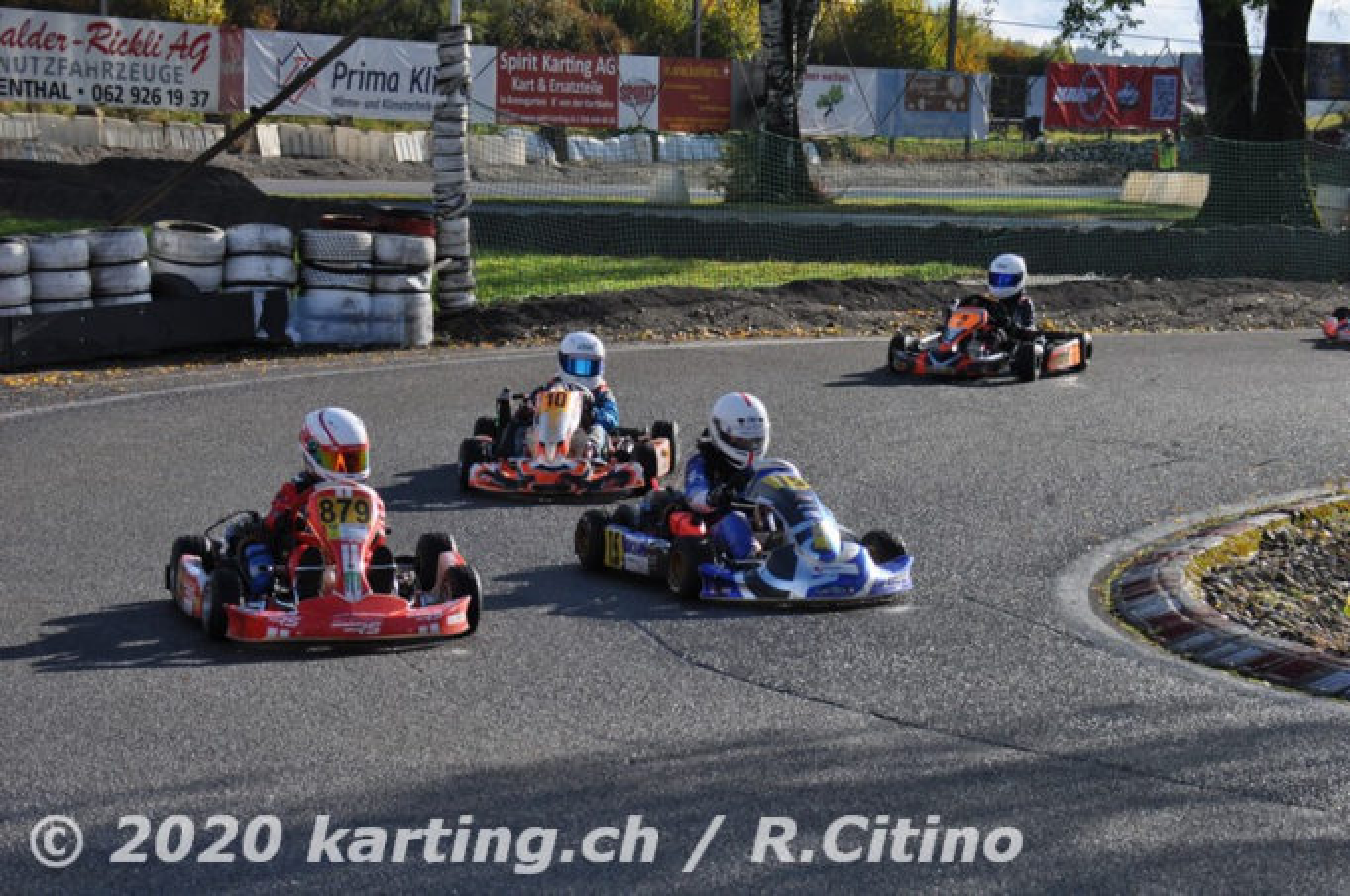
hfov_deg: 20.9
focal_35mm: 98
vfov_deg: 14.0
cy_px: 448
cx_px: 675
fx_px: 3651
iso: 400
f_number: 5.3
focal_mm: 65
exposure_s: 1/1250
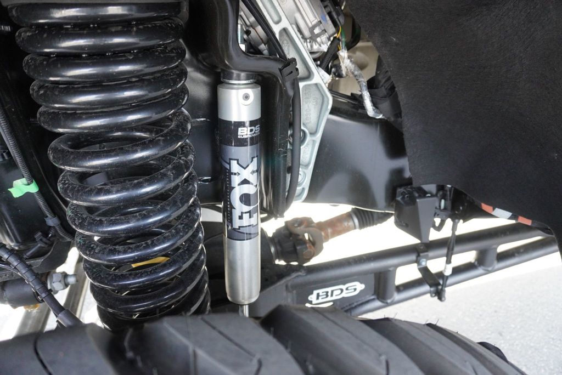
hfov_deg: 73.7
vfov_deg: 53.2
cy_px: 188
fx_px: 375
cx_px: 281
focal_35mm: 24
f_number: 4
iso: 1250
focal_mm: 16
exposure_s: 1/160
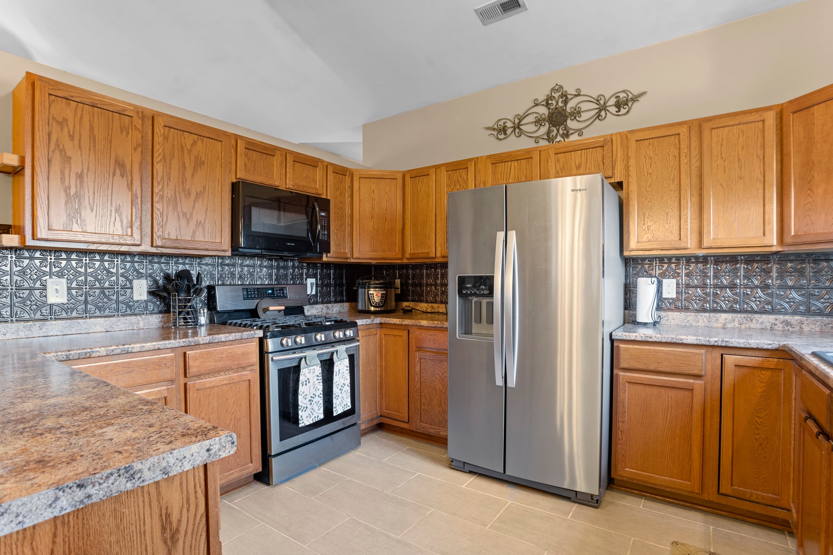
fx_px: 393
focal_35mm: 17
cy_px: 278
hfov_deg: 93.3
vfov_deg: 70.4
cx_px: 416
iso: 400
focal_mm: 17
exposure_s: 2
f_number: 8
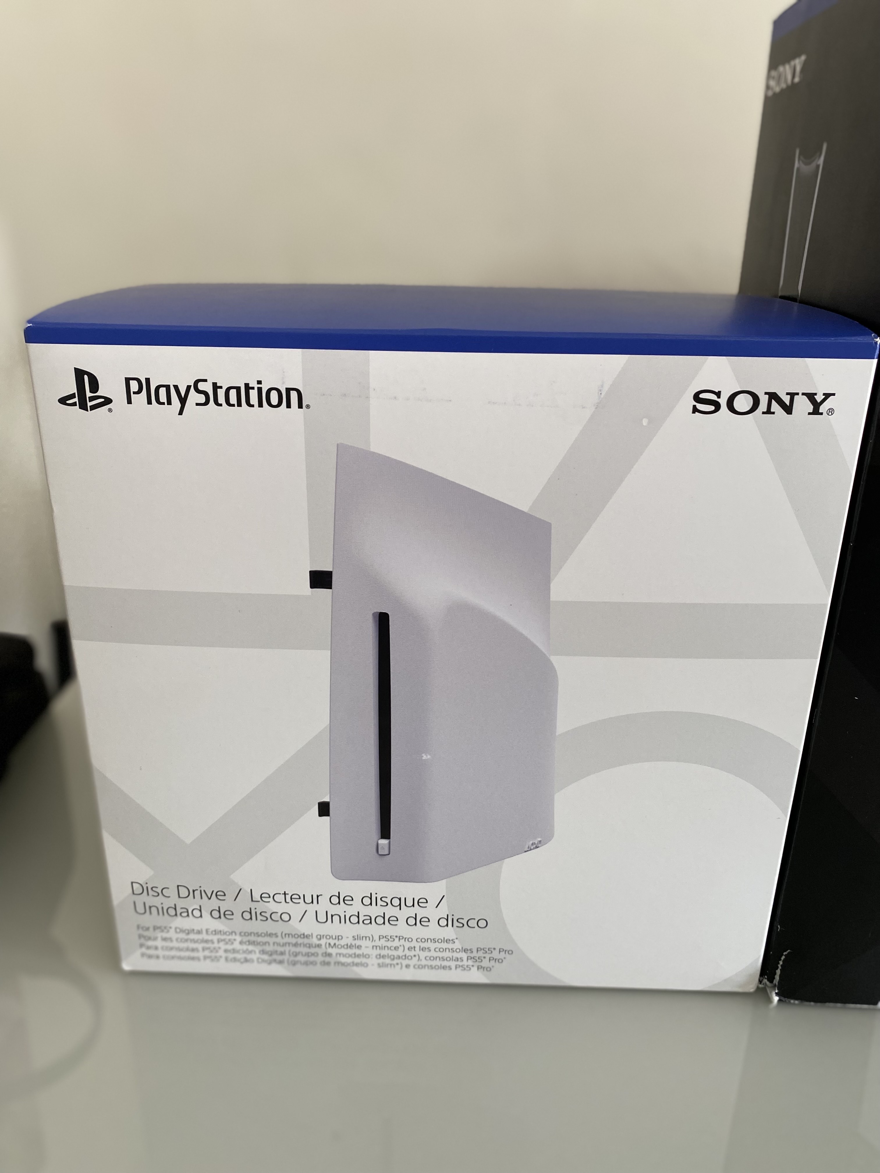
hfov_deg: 53.1
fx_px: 881
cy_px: 586
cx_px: 440
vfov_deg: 67.3
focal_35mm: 26
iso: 125
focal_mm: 4.25
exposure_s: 1/96
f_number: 1.8
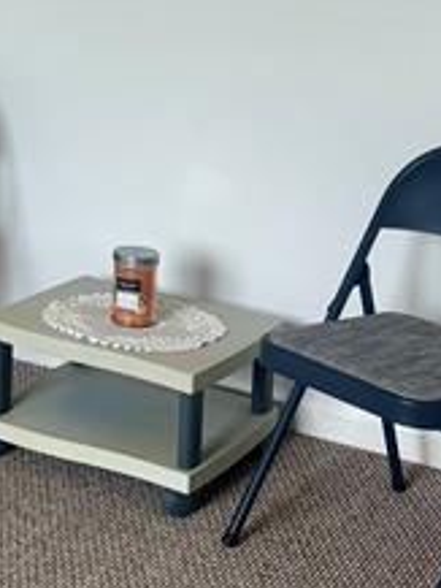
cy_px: -11
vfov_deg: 20.6
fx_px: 1561
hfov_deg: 15.5
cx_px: -95
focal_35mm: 92
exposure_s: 1/121
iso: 80
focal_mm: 5.96
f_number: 1.6
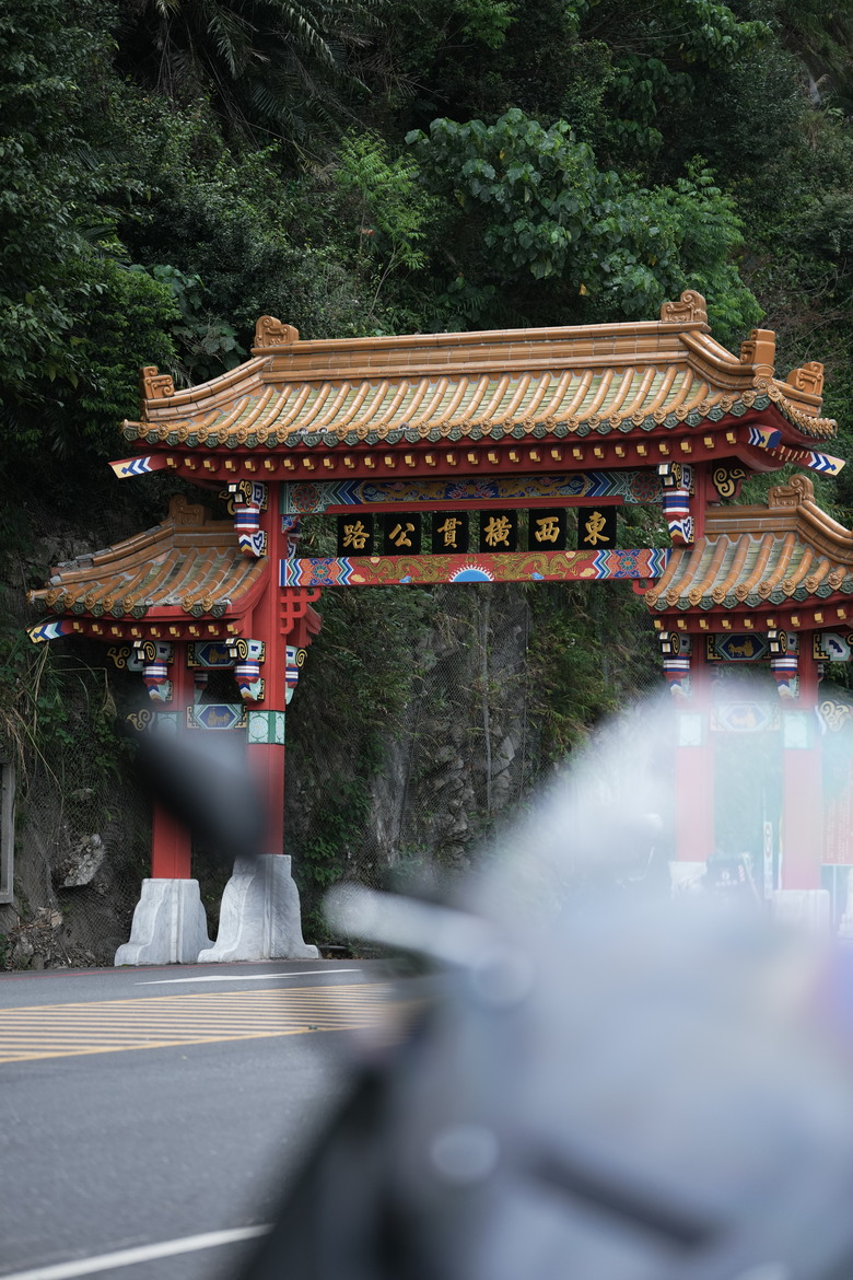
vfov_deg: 23.6
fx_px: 3056
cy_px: 640
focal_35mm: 86
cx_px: 426
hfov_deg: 15.9
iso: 500
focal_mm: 86
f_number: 2
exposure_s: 1/1000
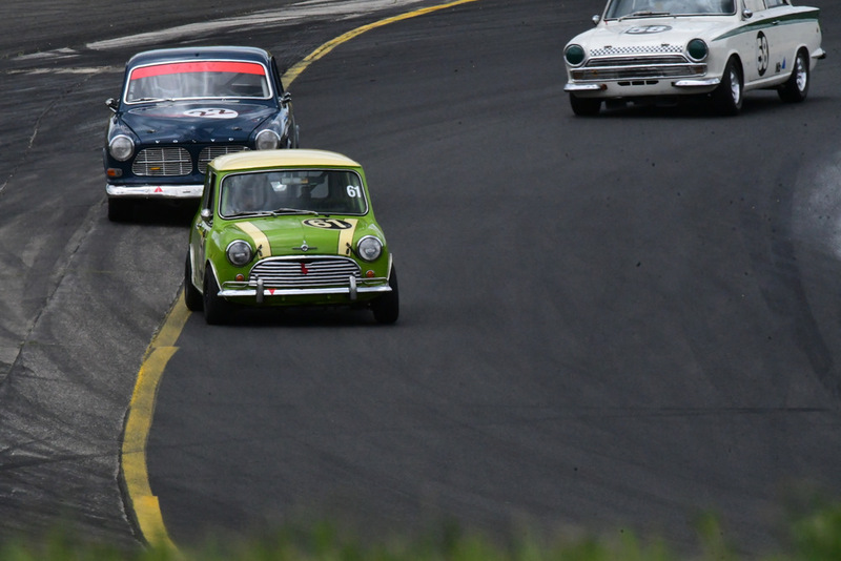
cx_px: 420
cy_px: 280
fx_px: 17526
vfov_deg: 1.8
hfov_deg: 2.7
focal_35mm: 750
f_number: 32
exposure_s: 1/640
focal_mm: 500
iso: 5000
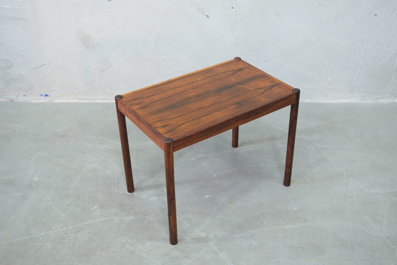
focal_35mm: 41
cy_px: 132
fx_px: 452
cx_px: 198
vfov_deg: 32.6
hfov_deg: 47.4
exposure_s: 1/40
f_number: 4
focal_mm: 27.5
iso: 2000
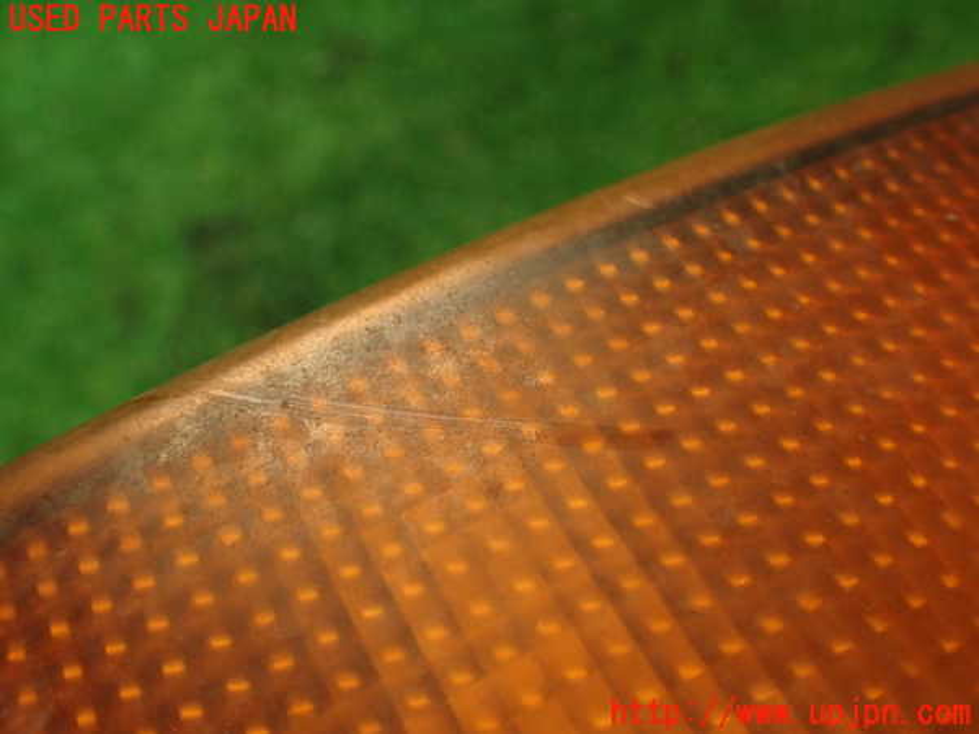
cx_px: 490
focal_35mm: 32
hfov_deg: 56.8
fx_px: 905
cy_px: 367
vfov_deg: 44.2
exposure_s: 1/40
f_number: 2.4
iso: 200
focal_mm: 5.79
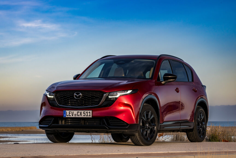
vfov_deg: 10.6
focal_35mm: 130
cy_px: 79
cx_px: 118
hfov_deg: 15.8
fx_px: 852
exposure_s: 1/80
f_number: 11
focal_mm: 130
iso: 200
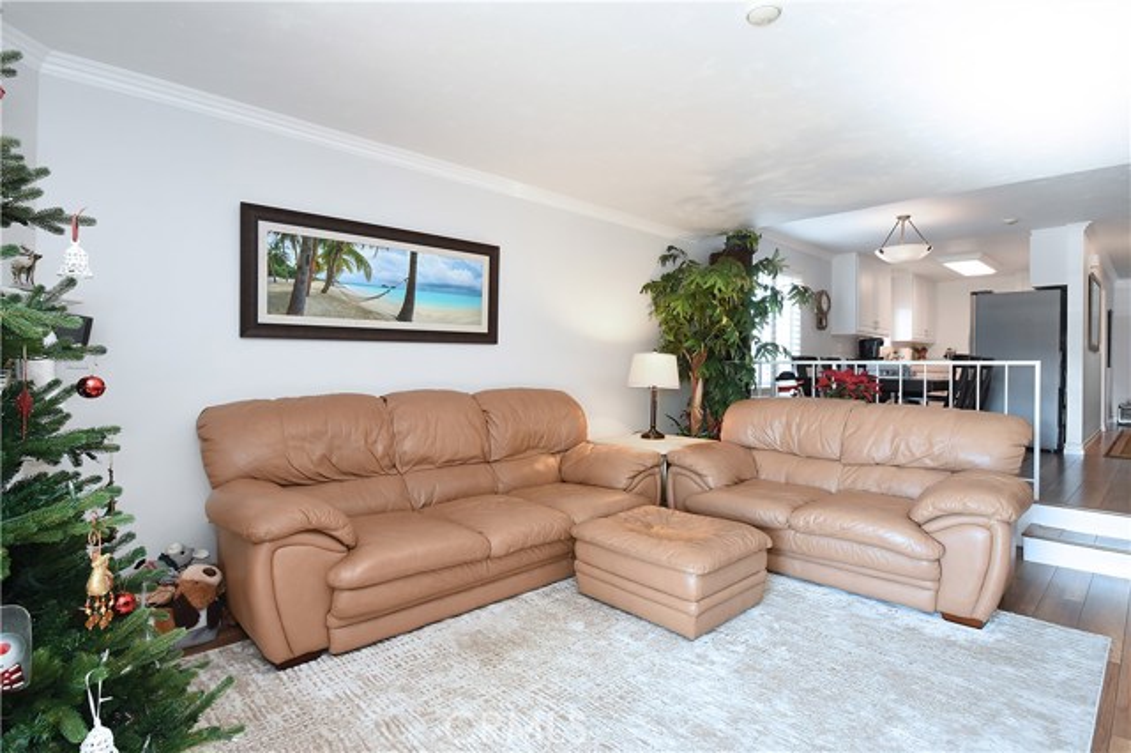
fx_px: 542
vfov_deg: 69.6
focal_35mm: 17
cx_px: 566
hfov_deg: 92.5
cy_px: 376
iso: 800
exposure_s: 1/20
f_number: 8
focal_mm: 11.5
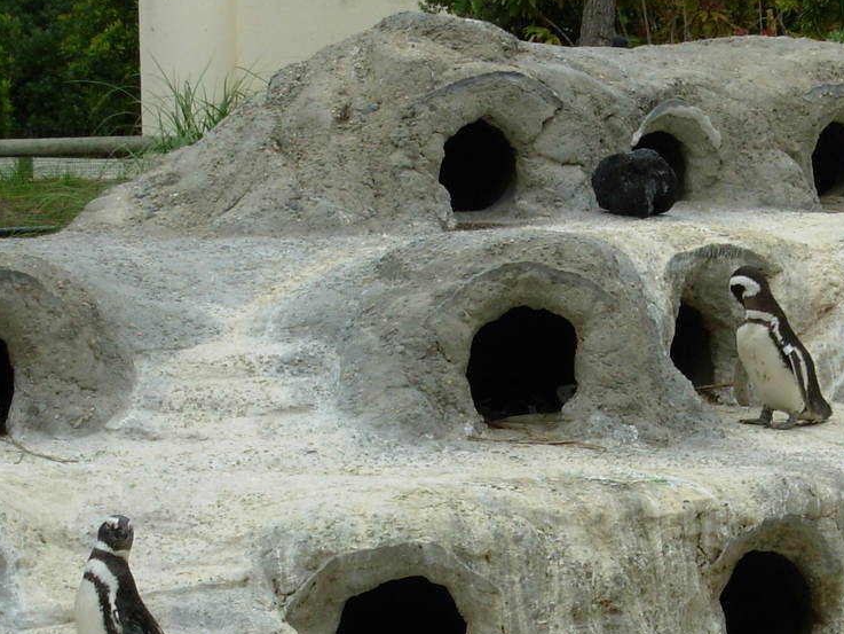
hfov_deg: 11.9
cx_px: 638
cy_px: 437
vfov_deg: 9.0
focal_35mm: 165
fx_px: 4024
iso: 50
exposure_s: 1/558
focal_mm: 12.5
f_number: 3.6
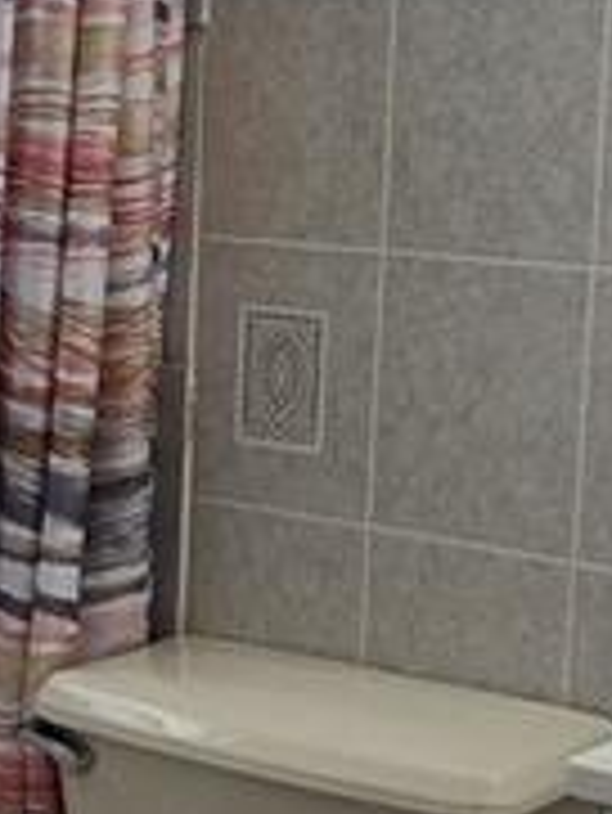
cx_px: 243
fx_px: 2025
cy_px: 477
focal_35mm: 86
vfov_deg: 22.7
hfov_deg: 17.2
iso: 50
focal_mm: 2.2
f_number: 2.2
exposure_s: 1/120
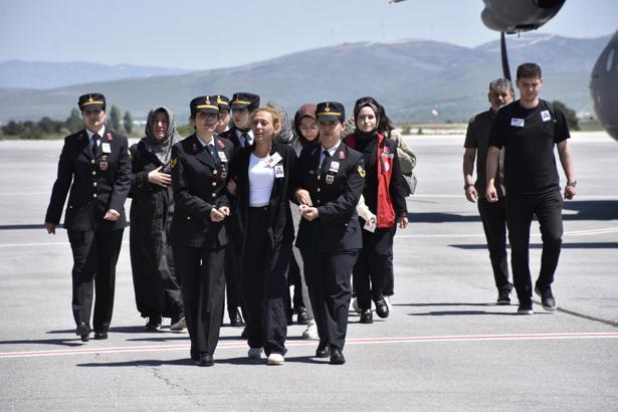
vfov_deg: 6.5
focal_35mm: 210
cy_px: 206
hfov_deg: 9.8
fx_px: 3605
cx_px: 309
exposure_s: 1/1000
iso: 450
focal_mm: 140
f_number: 8
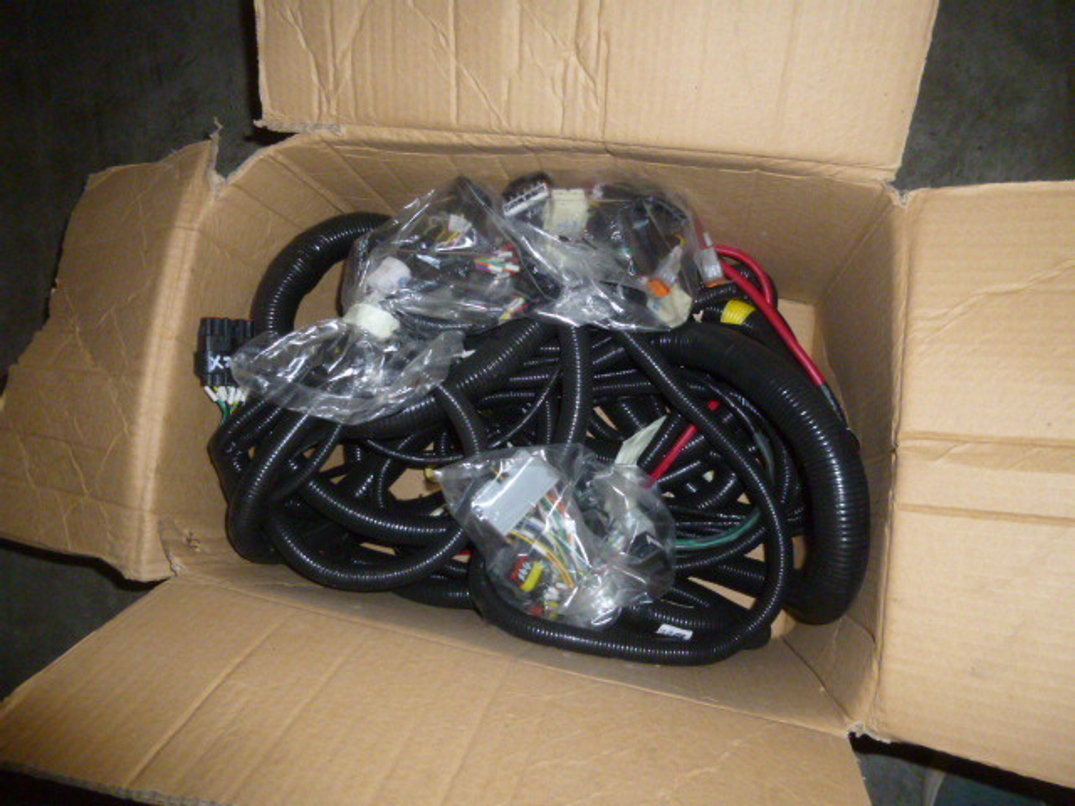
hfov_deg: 69.4
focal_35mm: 25
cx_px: 538
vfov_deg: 54.9
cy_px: 403
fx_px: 776
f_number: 3.1
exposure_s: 1/250
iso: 400
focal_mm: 4.5
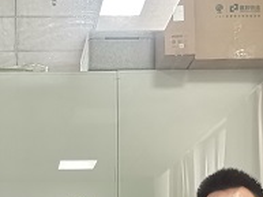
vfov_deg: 16.4
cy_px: 304
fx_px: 614
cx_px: 27
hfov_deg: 23.5
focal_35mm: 81
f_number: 1.8
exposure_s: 1/100
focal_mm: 4.75
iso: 250
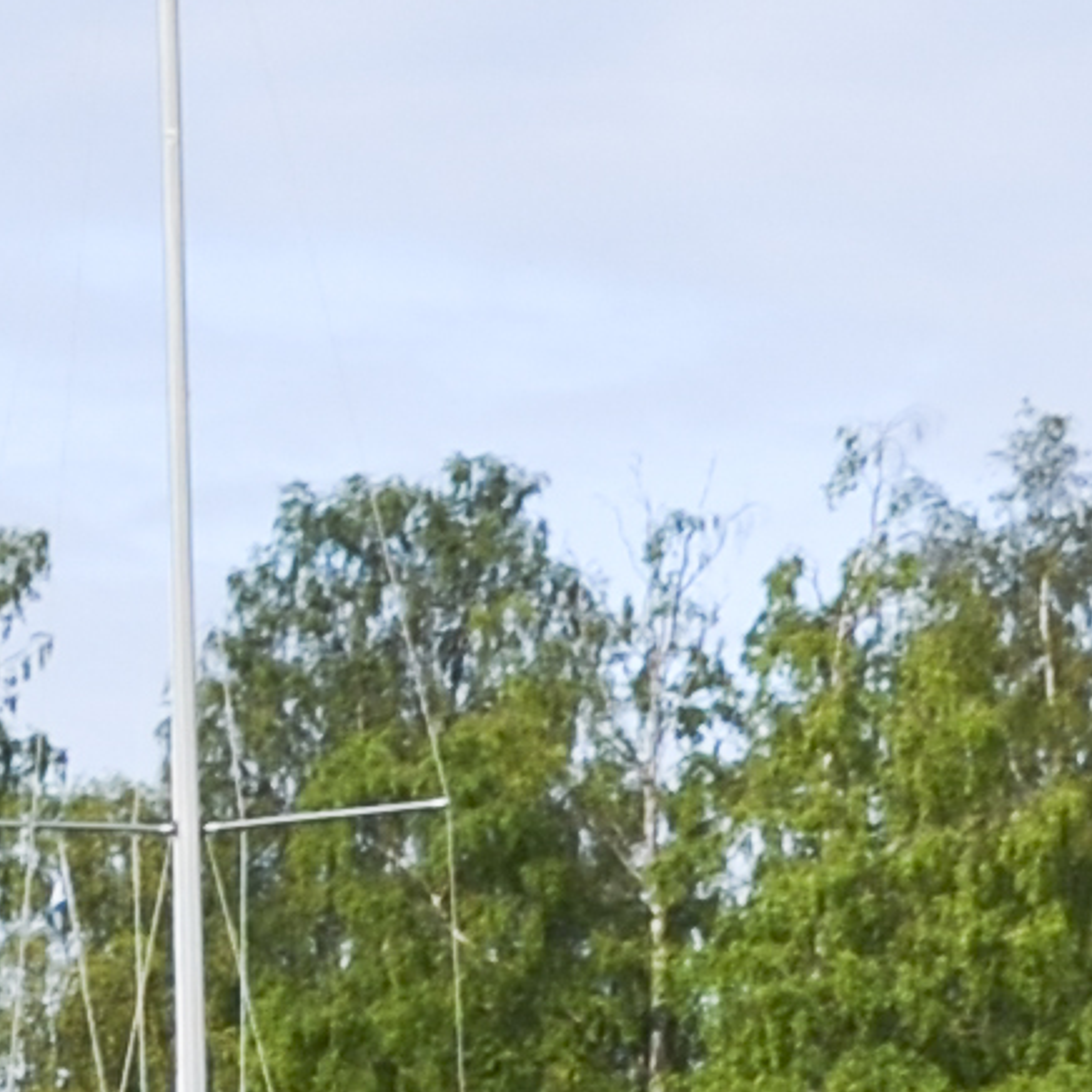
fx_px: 13348
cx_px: -2039
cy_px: 1042
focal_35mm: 374
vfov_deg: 4.7
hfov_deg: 4.5
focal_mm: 26
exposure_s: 1/320
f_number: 9
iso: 100
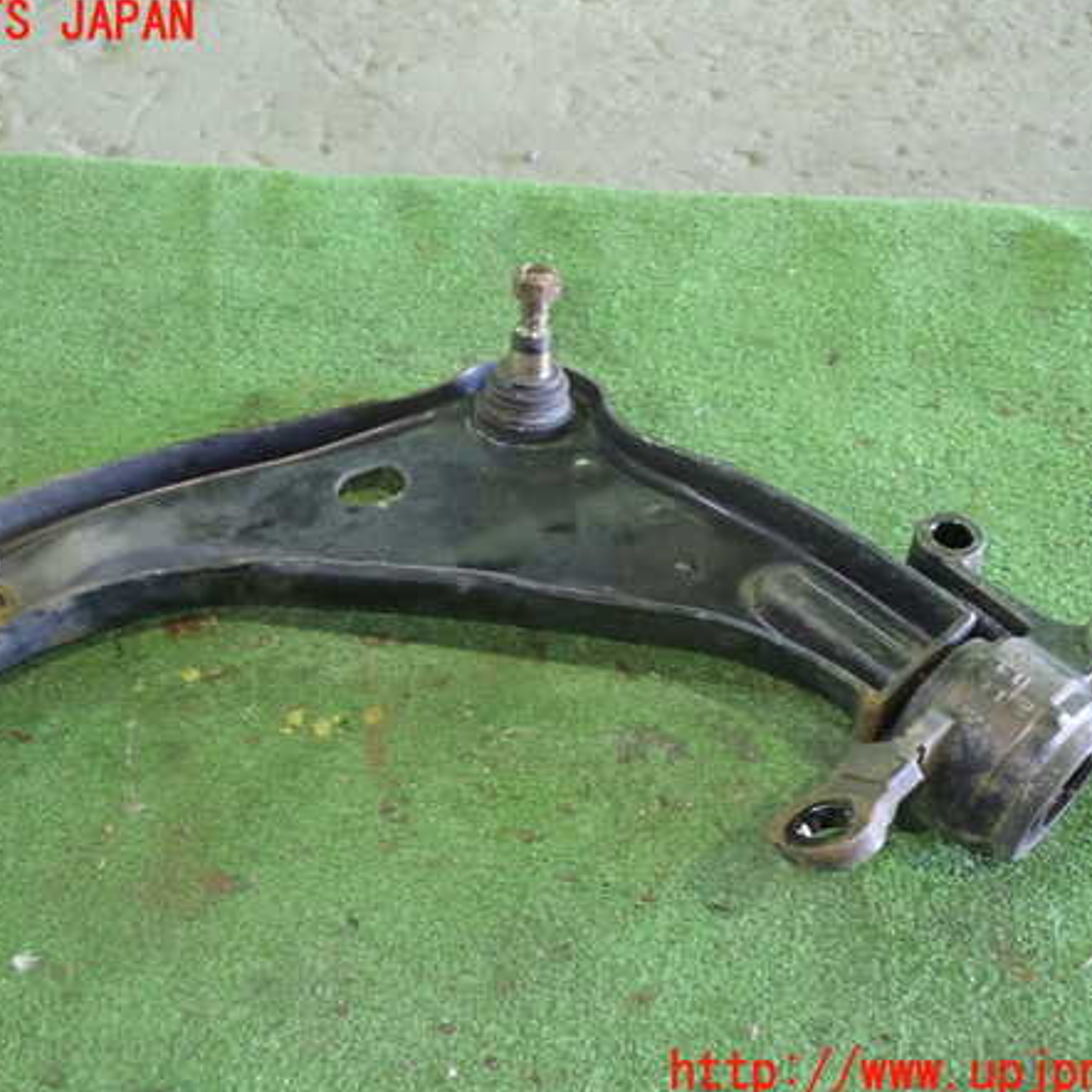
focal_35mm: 36
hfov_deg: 46.0
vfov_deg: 46.0
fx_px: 1285
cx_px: 487
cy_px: 548
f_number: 2.3
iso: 800
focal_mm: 5.4
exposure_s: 1/20
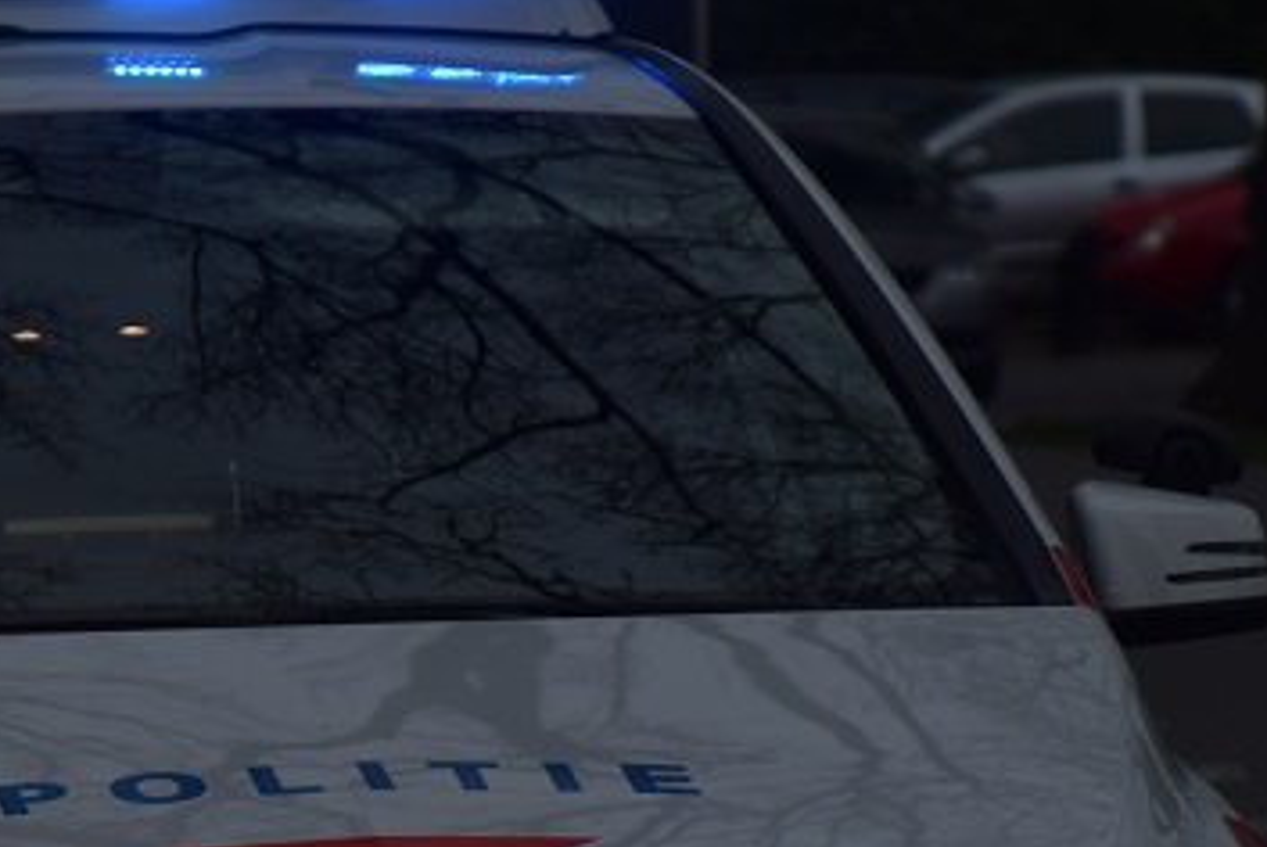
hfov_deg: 3.0
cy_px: 912
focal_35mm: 688
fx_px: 24222
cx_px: -287
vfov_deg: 2.0
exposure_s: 1/200
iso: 100
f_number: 8
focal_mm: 135
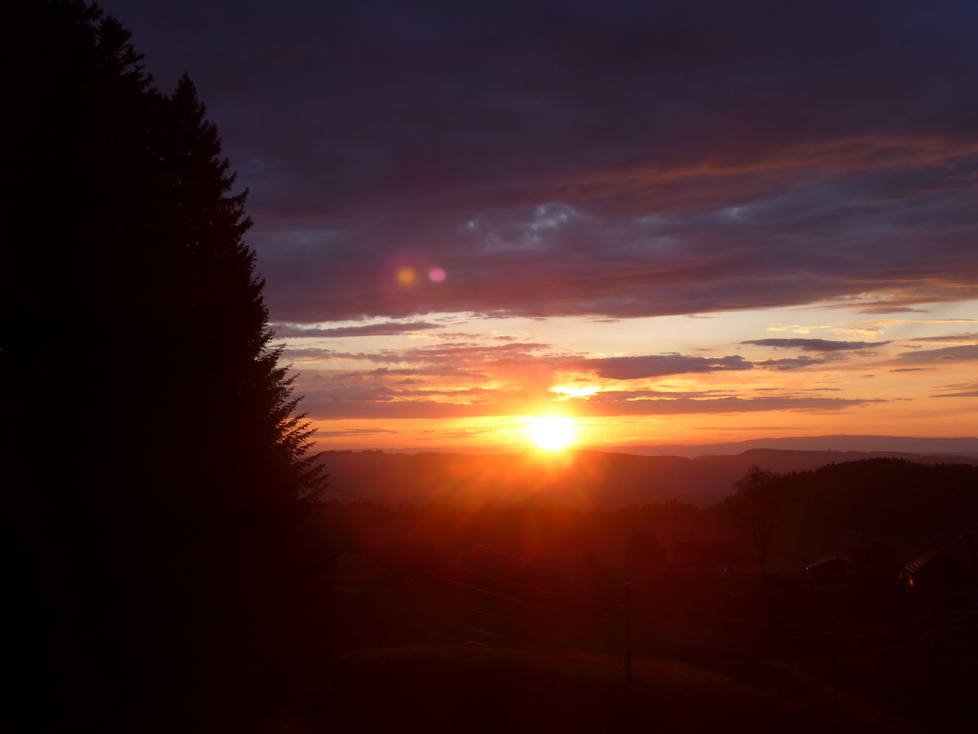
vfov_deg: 26.6
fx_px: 1554
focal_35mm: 55
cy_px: 367
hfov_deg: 34.9
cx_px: 489
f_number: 3.4
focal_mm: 11.3
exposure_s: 1/250
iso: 80
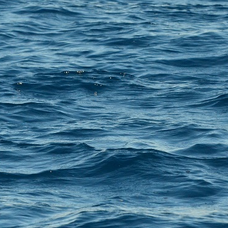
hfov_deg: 3.3
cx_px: 151
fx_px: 3951
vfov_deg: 3.3
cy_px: 59
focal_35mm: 530
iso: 2000
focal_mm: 155
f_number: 6.3
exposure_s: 1/6400
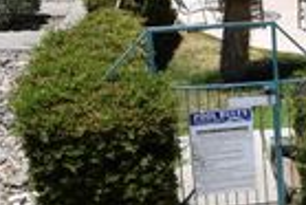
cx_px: 511
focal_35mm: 97
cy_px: 45
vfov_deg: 14.1
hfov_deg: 17.8
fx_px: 825
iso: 200
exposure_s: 1/400
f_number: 10
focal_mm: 18
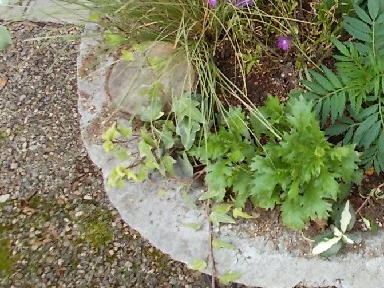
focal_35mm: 62
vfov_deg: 22.7
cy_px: -1
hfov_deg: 29.2
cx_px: 385
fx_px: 688
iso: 80
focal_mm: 4.6
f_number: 3.2
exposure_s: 1/200
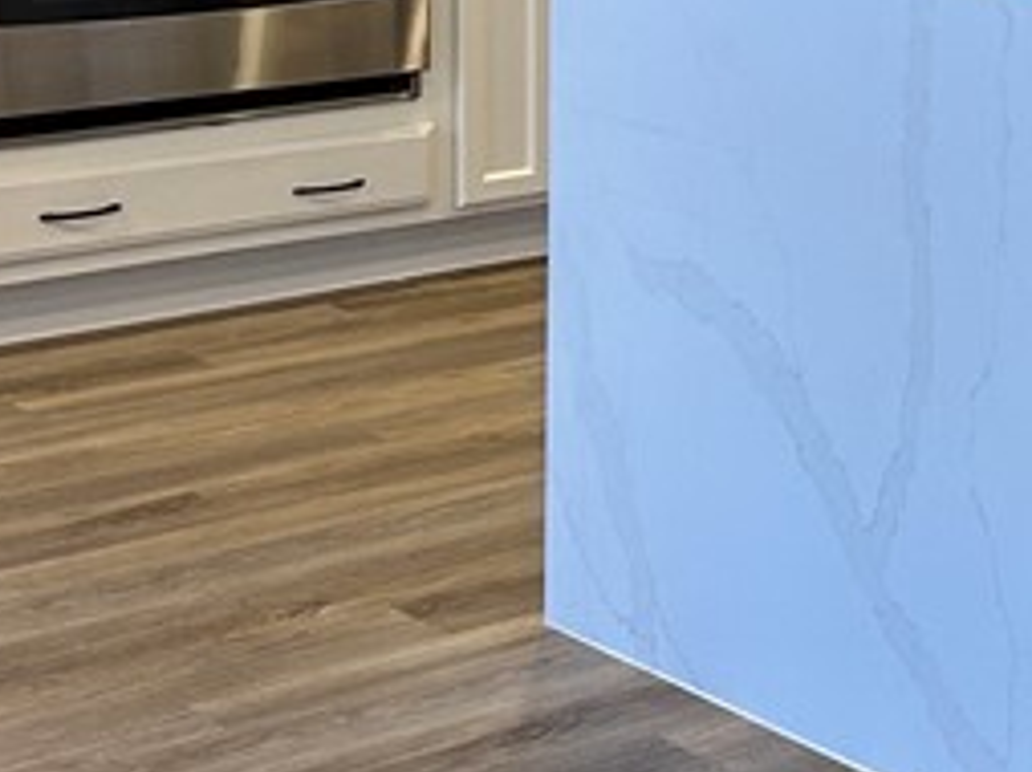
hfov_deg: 16.9
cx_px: 1560
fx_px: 3127
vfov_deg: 13.6
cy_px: -179
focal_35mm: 105
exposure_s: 1/60
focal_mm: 5.7
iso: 125
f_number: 1.5
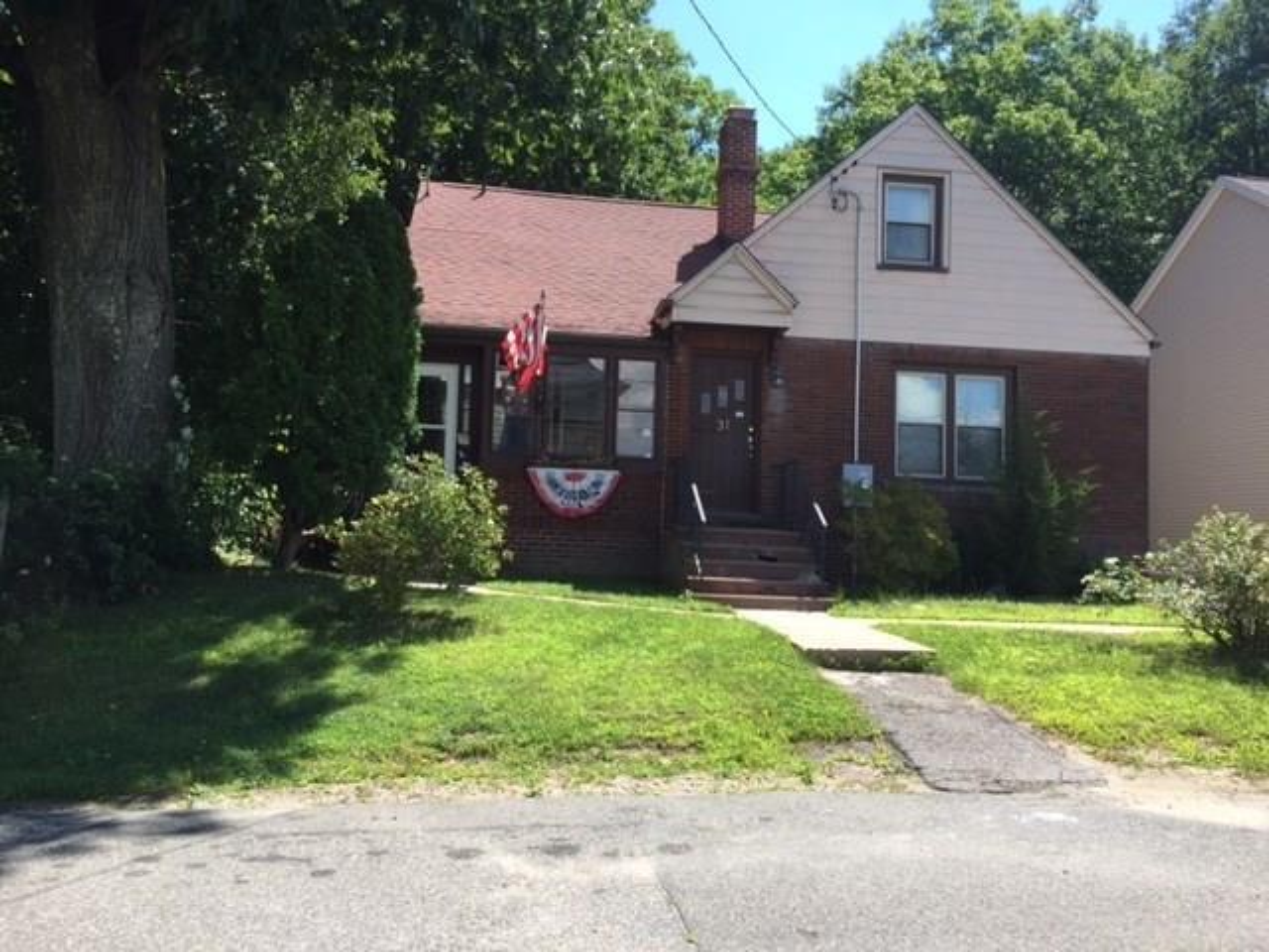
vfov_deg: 48.2
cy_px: 476
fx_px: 1063
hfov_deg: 61.7
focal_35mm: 29
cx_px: 634
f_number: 2.2
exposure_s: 1/879
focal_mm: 4.15
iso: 32
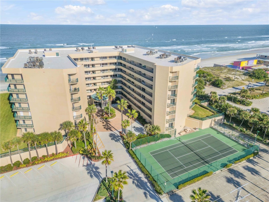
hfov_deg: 71.6
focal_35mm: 24
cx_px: 134
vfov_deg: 56.8
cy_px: 101
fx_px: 187
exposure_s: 1/3200
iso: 110
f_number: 1.7
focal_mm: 6.72
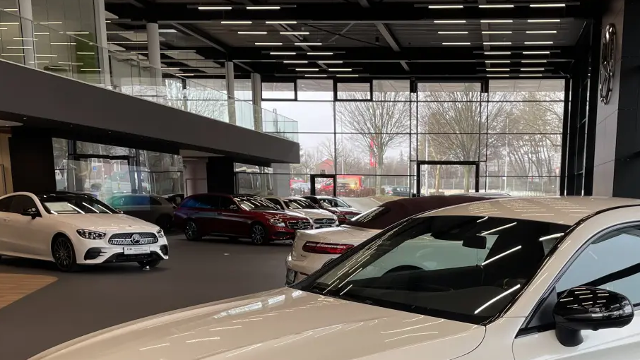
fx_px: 764
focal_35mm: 45
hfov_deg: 44.7
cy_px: 366
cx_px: 432
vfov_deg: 25.2
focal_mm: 4.2
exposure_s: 1/188
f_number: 1.6
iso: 32
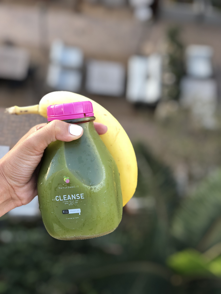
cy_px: 147
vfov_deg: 36.8
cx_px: 110
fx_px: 443
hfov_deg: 28.0
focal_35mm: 52
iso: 16
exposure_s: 1/60
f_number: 2.4
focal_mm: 6
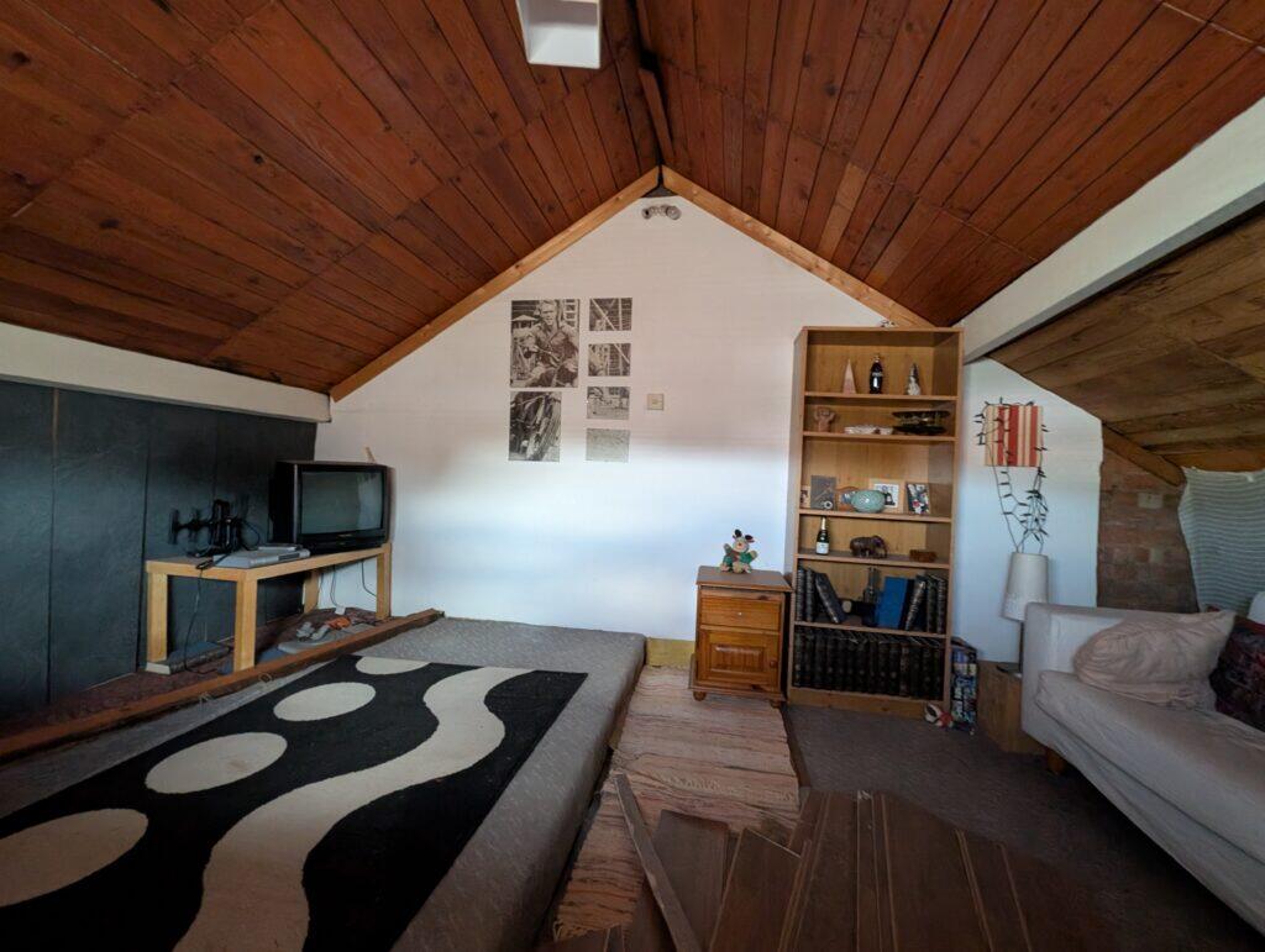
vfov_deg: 90.1
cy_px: 476
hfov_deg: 106.1
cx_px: 632
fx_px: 476
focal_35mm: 13
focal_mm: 1.95
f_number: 2.2
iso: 578
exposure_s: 1/23.8
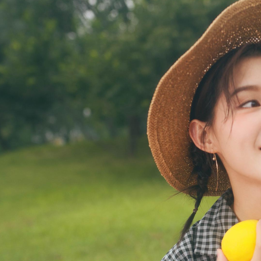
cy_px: 222
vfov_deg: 20.1
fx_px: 725
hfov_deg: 19.9
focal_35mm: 85
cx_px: 244
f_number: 2.8
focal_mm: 35
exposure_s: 1/200
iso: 200
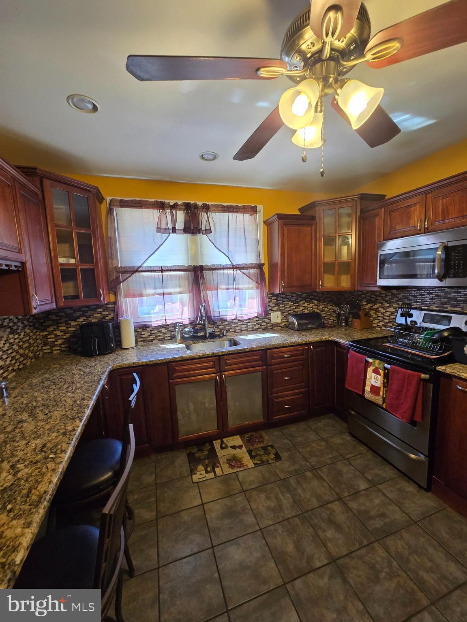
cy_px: 311
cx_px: 234
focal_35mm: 13
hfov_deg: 89.9
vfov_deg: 106.2
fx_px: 234
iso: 200
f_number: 2.2
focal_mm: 2.2
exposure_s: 1/60
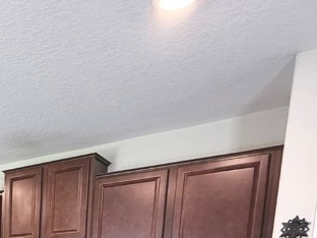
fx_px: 421
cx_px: -42
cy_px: 353
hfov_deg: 34.8
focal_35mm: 46
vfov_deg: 24.7
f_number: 2.2
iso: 250
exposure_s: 1/60
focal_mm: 2.22
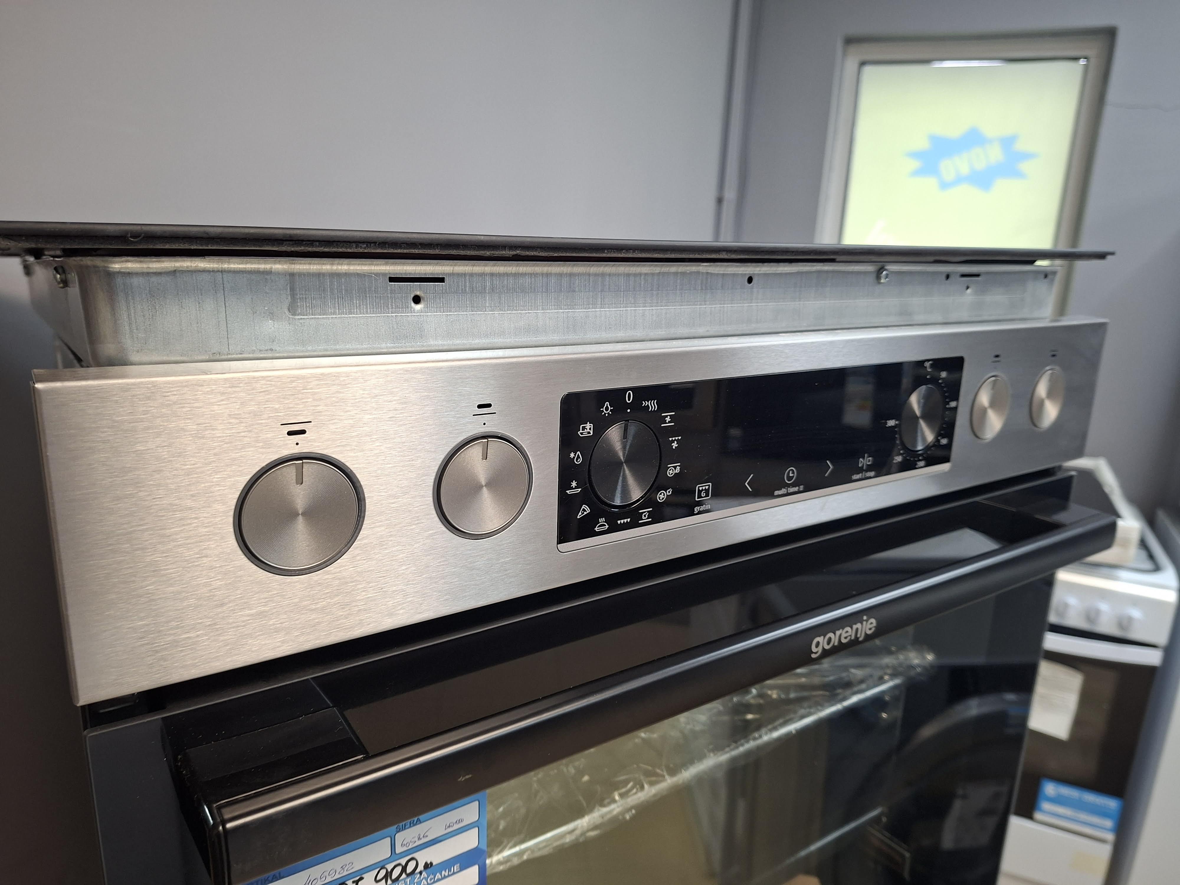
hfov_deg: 73.9
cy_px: 442
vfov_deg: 58.9
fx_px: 784
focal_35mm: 23
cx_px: 590
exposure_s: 1/50
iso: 250
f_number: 1.8
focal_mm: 5.54
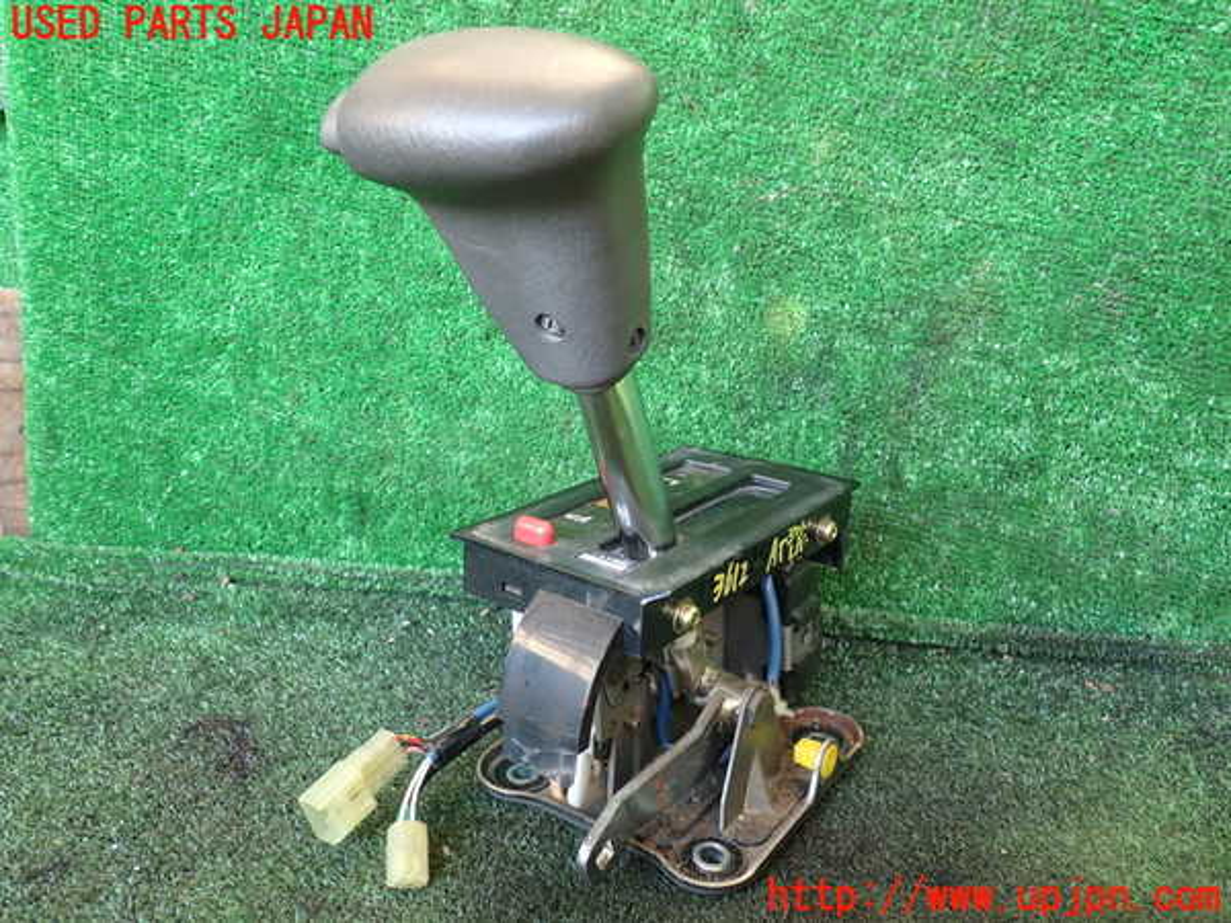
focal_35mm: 30
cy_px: 462
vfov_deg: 46.8
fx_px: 1067
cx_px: 616
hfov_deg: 60.0
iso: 200
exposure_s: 1/40
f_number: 2.3
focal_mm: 5.4
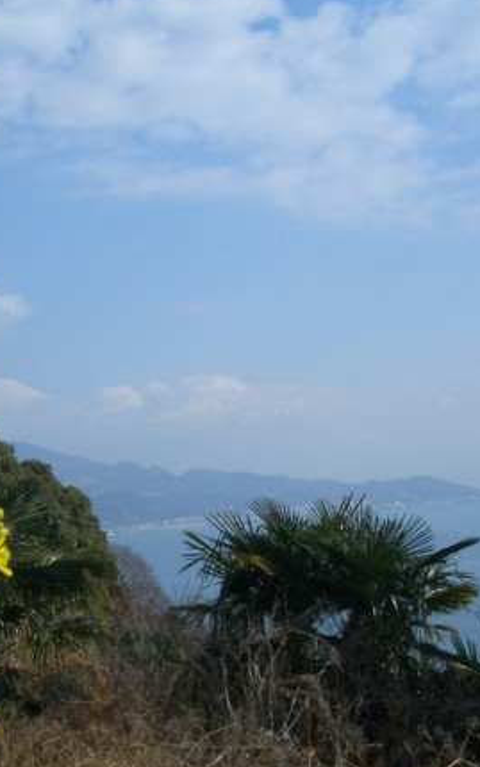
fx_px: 1443
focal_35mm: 69
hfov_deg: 18.6
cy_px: 494
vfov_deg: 29.6
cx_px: 61
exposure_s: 1/800
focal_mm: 5.8
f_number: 4.3
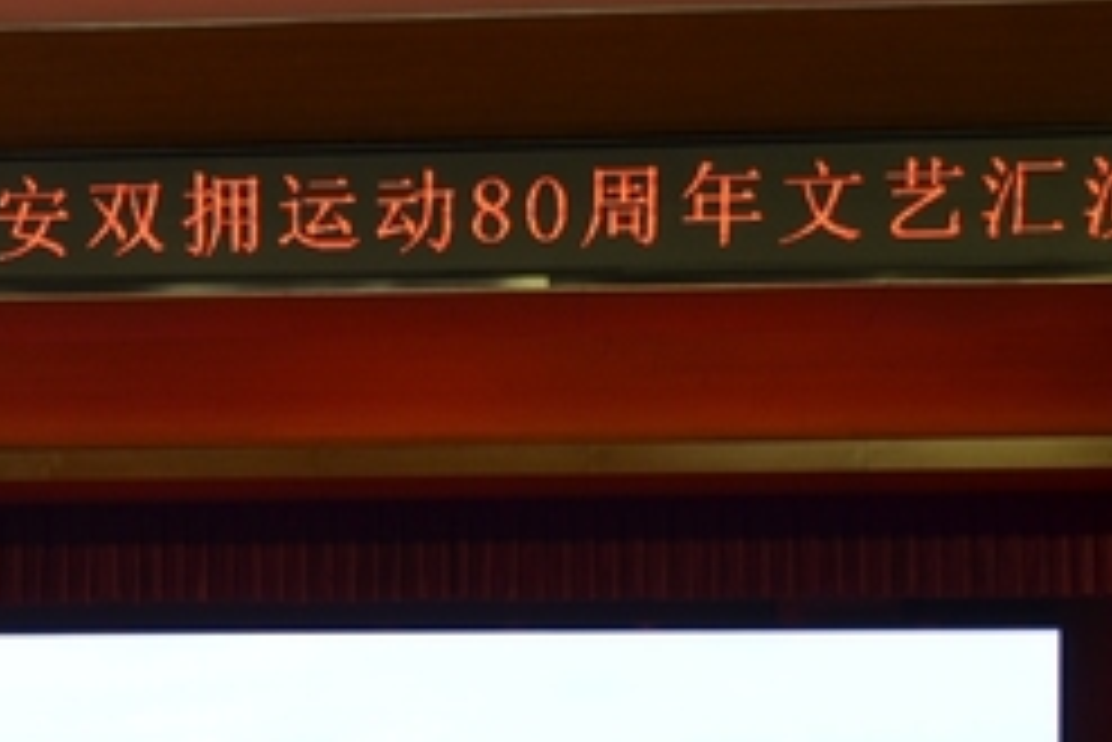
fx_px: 3369
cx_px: 68
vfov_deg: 12.3
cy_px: 897
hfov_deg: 18.4
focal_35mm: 109
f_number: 3.8
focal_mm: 24
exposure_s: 1/60
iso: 280
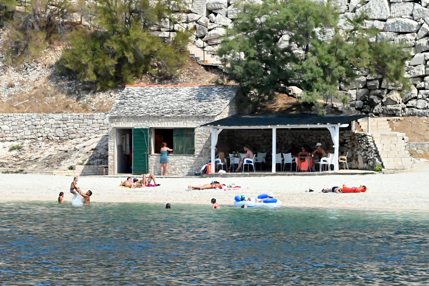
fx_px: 3337
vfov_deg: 4.9
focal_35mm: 280
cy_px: 143
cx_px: 214
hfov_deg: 7.4
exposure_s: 1/8000
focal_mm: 280
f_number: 29
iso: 28800
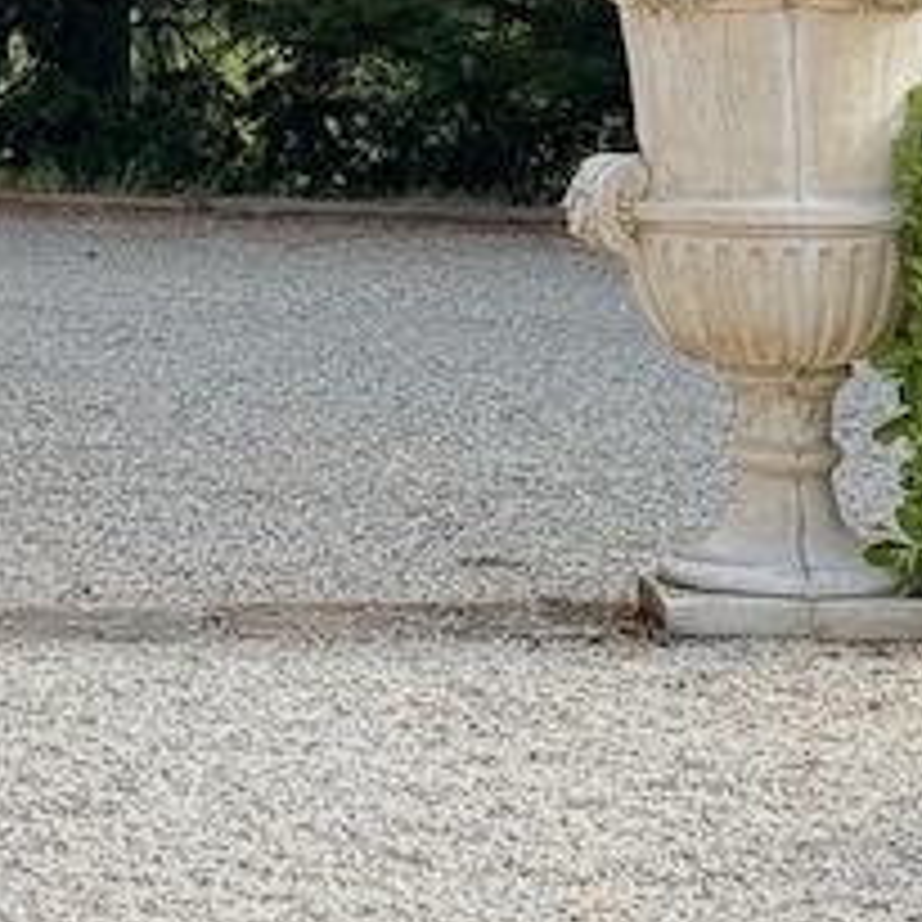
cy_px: -697
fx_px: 6388
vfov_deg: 8.0
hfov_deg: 8.2
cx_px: -45
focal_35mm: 212
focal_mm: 6.86
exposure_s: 1/572
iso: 64
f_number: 1.78
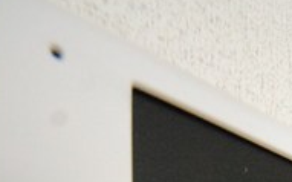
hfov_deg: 46.8
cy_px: 372
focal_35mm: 41
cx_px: 213
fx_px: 326
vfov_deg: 18.6
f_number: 5
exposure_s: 1/100
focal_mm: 8
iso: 1600
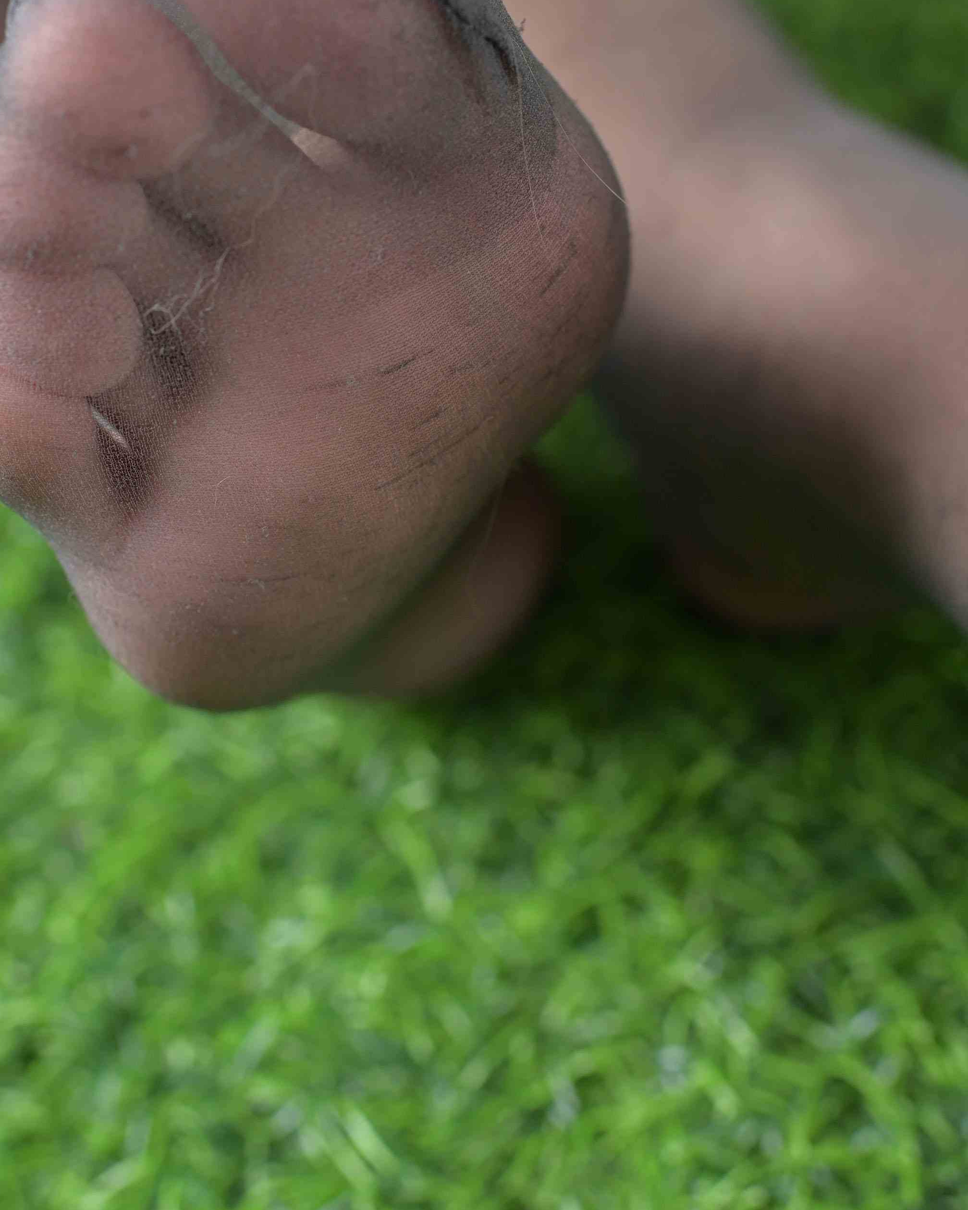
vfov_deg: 31.1
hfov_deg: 25.4
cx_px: 437
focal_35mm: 60
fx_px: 2148
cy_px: 356
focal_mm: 35
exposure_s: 1/320
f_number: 3.5
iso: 320
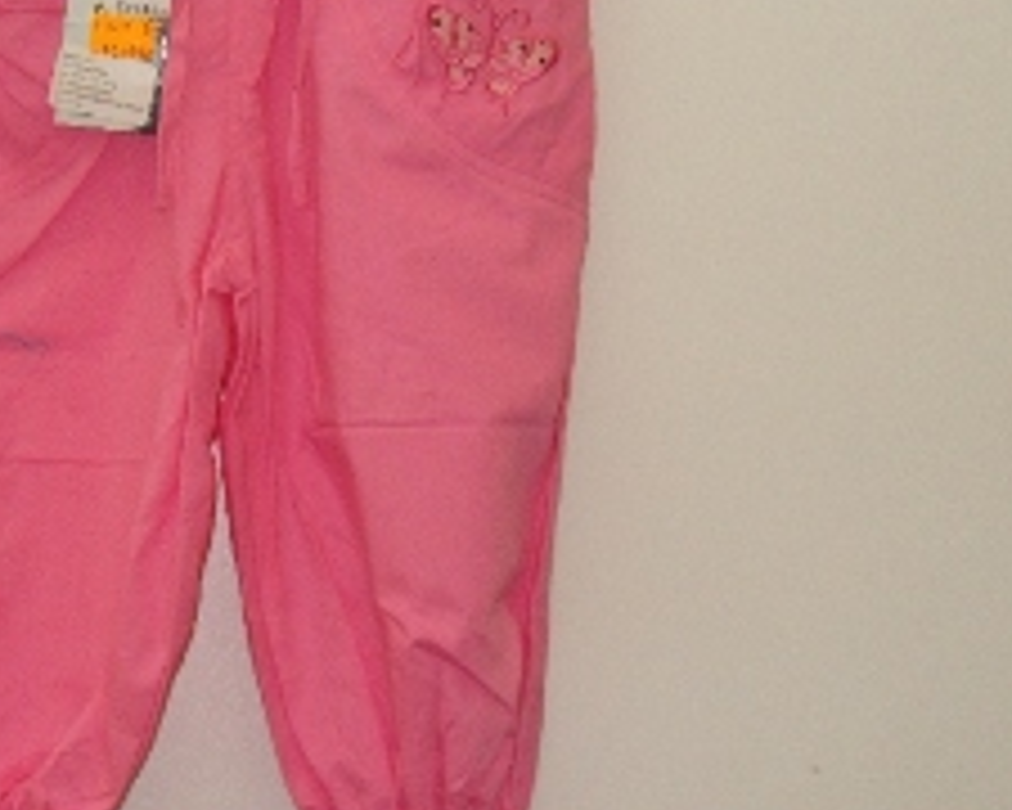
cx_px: 243
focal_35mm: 68
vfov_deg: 22.5
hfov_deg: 27.5
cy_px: 338
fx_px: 2037
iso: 240
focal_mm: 6.3
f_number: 3.5
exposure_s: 1/45
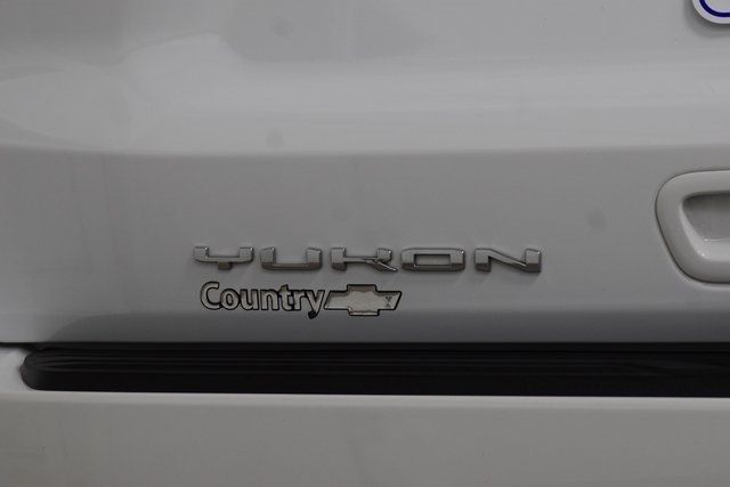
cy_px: 244
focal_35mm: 105
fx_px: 2130
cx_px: 365
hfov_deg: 19.5
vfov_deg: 13.0
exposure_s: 1/125
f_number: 5.6
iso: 1600
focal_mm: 70
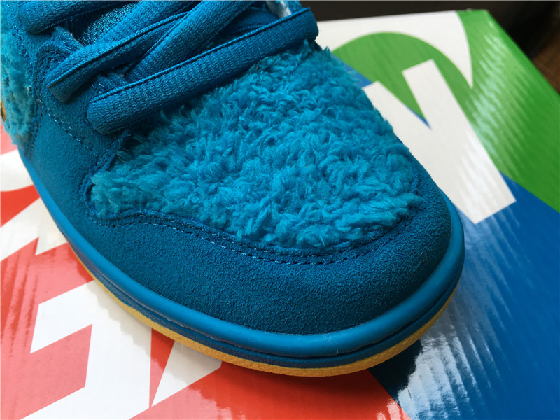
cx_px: 280
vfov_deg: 48.2
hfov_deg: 61.7
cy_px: 210
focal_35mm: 29
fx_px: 469
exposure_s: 1/143
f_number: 2.2
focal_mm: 4.15
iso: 25
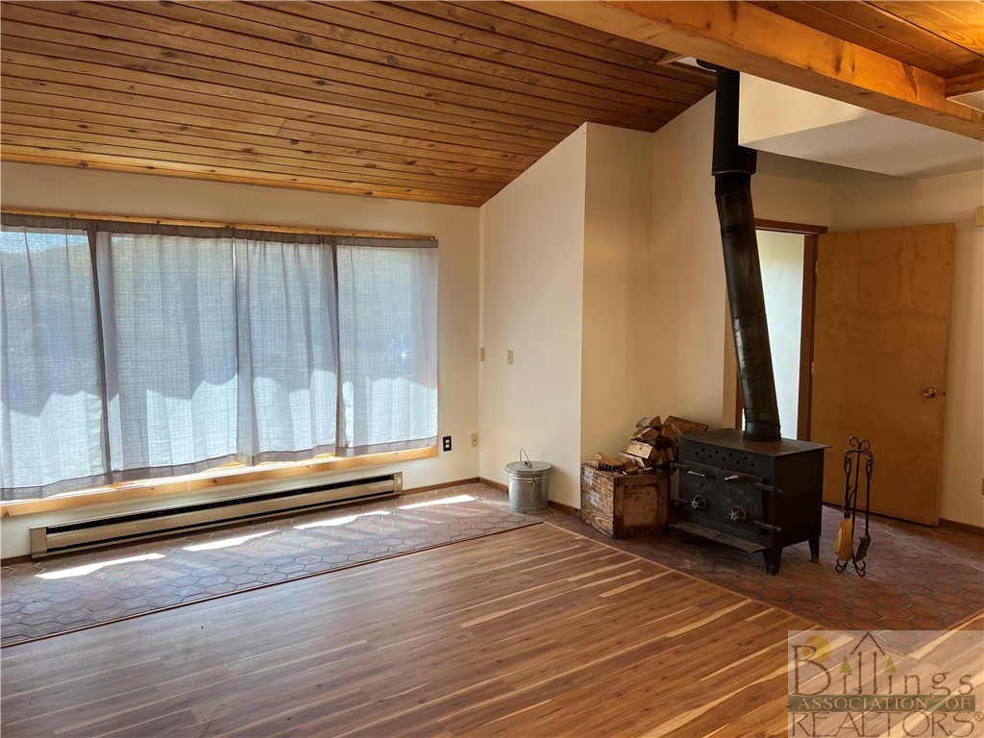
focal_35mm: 26
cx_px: 492
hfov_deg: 67.3
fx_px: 739
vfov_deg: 53.1
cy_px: 369
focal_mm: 5.7
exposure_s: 1/120
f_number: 1.5
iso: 64
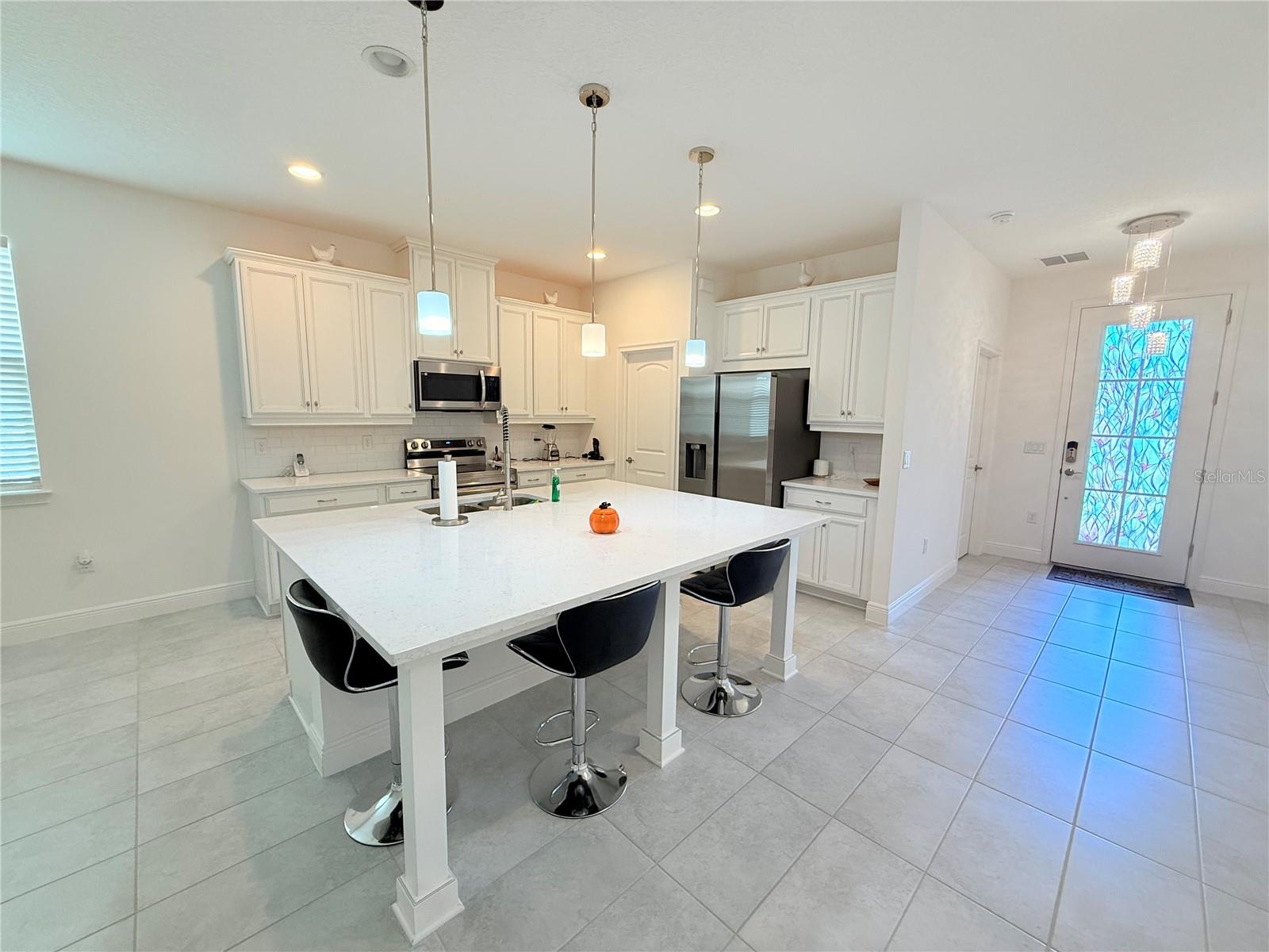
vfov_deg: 85.7
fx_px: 513
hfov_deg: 102.1
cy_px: 476
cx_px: 634
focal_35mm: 14
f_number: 2.2
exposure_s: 1/120
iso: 160
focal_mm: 2.22
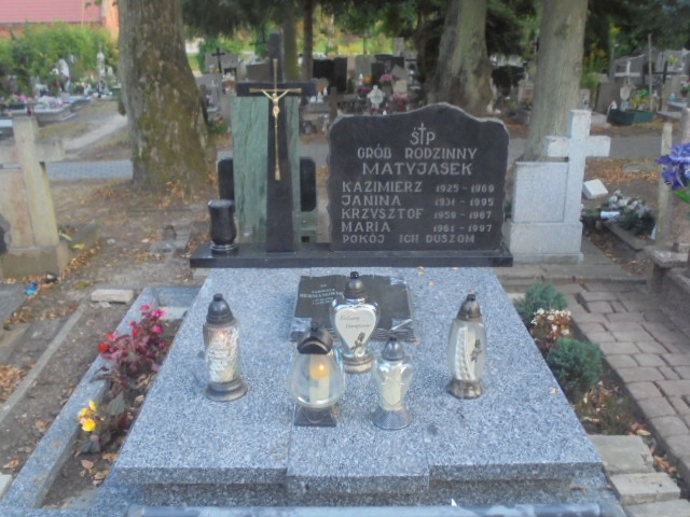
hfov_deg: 54.0
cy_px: 258
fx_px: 678
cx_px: 345
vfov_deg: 41.8
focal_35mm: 34
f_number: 4
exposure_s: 1/20
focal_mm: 6.1
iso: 400
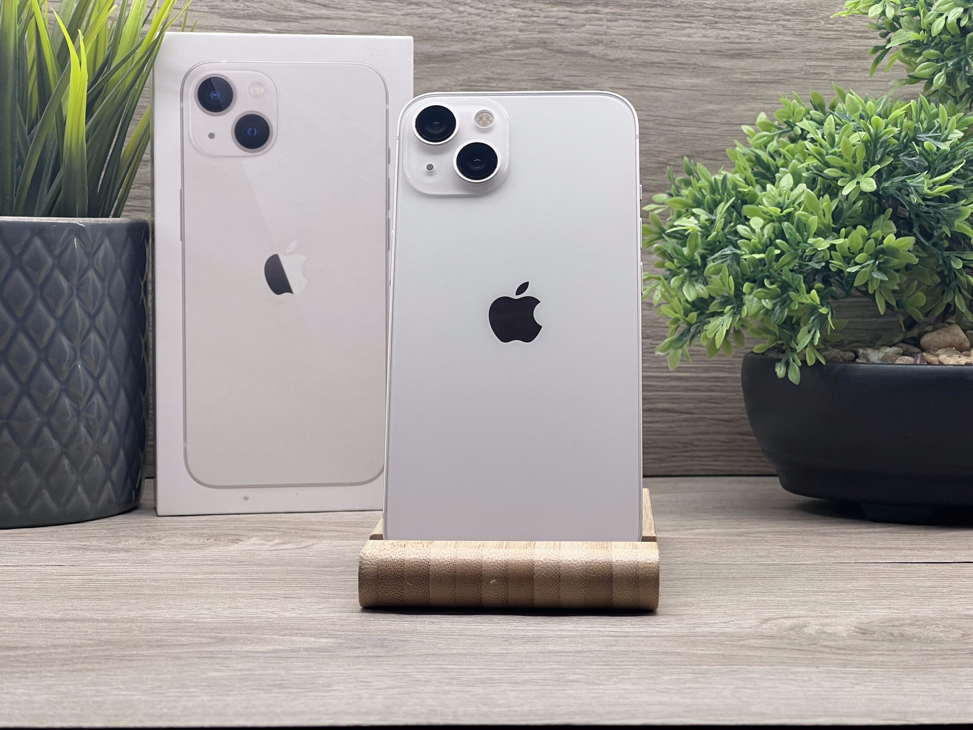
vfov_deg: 19.1
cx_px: 486
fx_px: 2164
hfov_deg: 25.3
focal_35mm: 77
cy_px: 365
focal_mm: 9
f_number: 2.8
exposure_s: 1/100
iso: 64
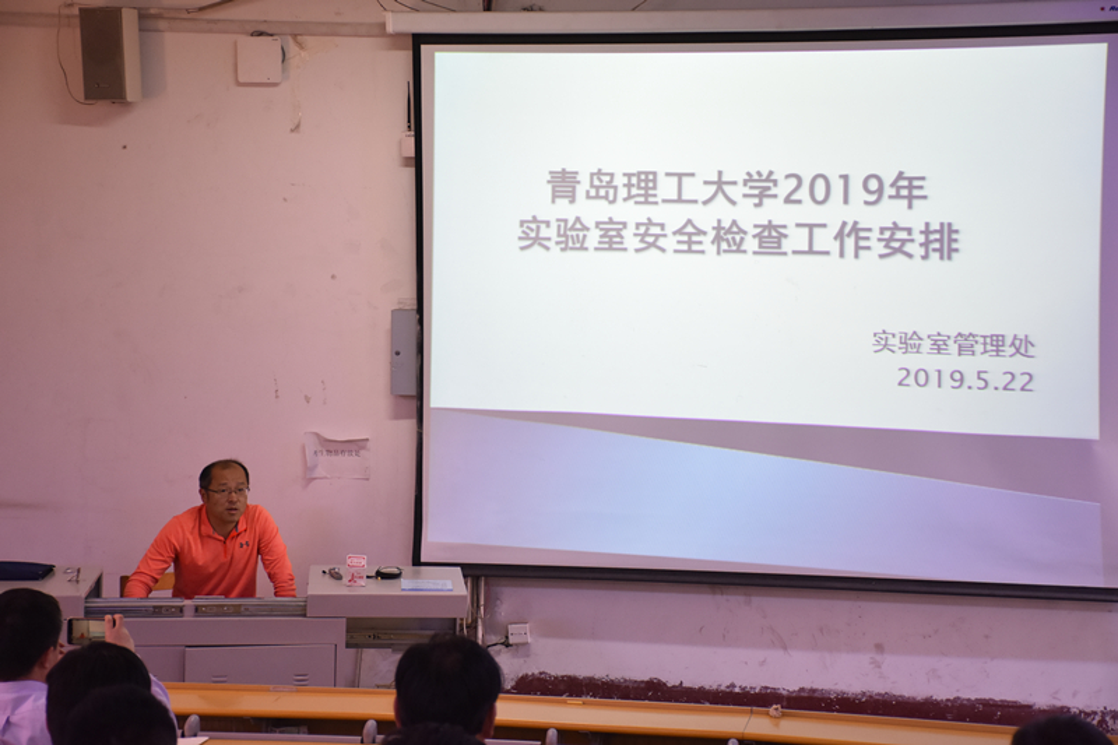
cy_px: 372
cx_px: 559
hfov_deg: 24.2
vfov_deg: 16.3
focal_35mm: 84
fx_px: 2608
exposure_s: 1/60
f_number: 4.8
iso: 1250
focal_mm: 56
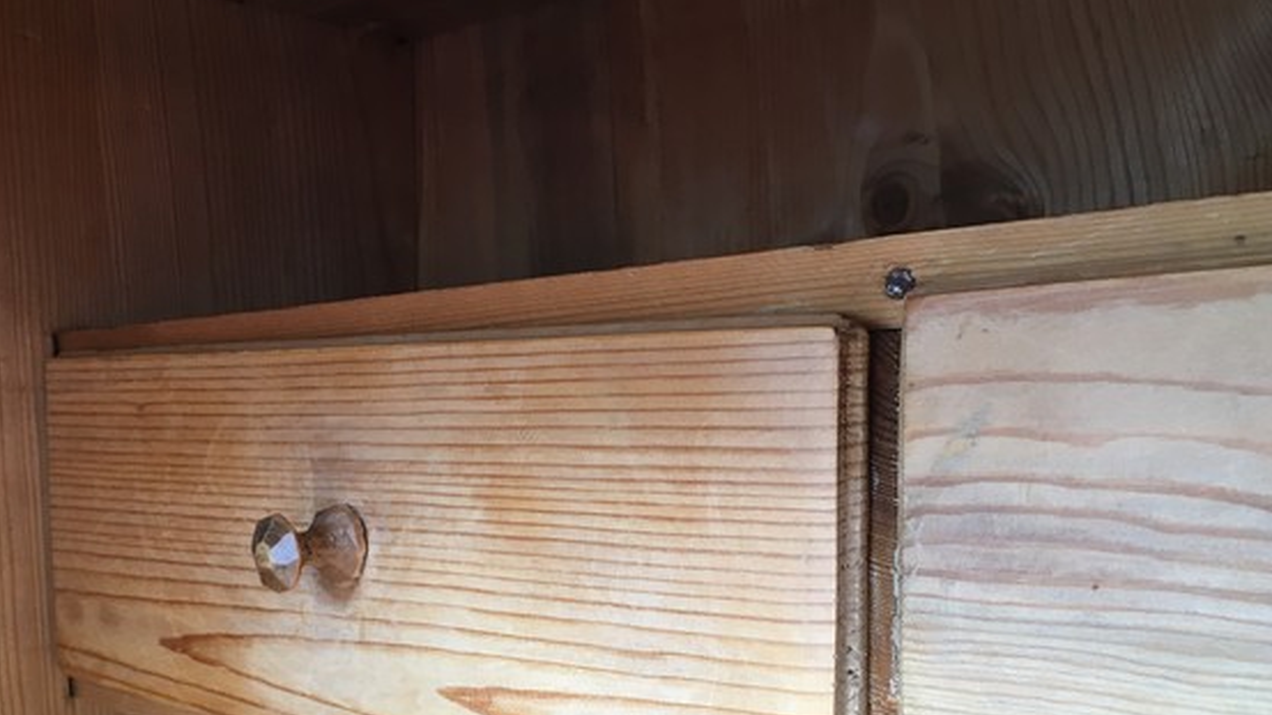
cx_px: 534
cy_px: 530
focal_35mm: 40
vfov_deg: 29.3
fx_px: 1349
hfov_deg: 50.3
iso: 40
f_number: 2.2
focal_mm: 4.15
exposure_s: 1/33
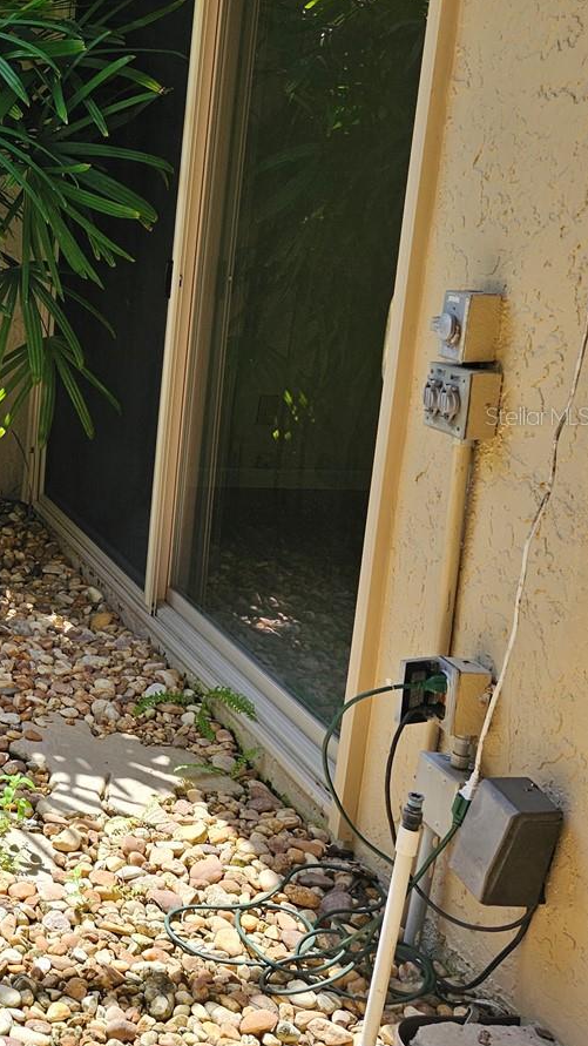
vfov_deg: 45.2
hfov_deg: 21.4
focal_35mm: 45
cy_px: 416
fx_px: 1248
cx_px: -343
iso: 12
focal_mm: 6.3
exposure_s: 1/120
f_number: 1.7
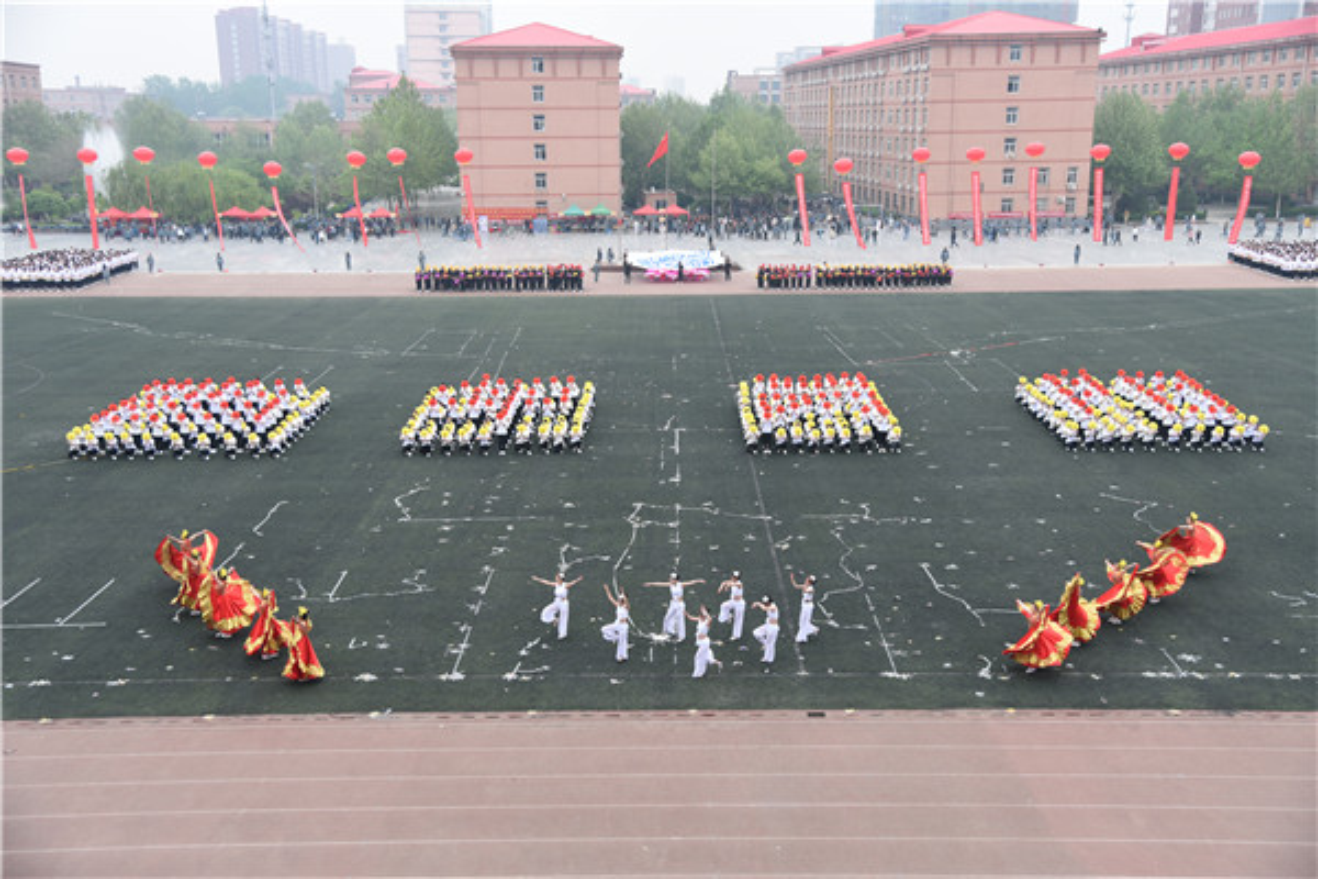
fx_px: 1391
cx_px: 659
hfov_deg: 50.7
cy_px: 440
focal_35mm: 38
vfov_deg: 35.1
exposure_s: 1/160
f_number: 4
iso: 400
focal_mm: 38
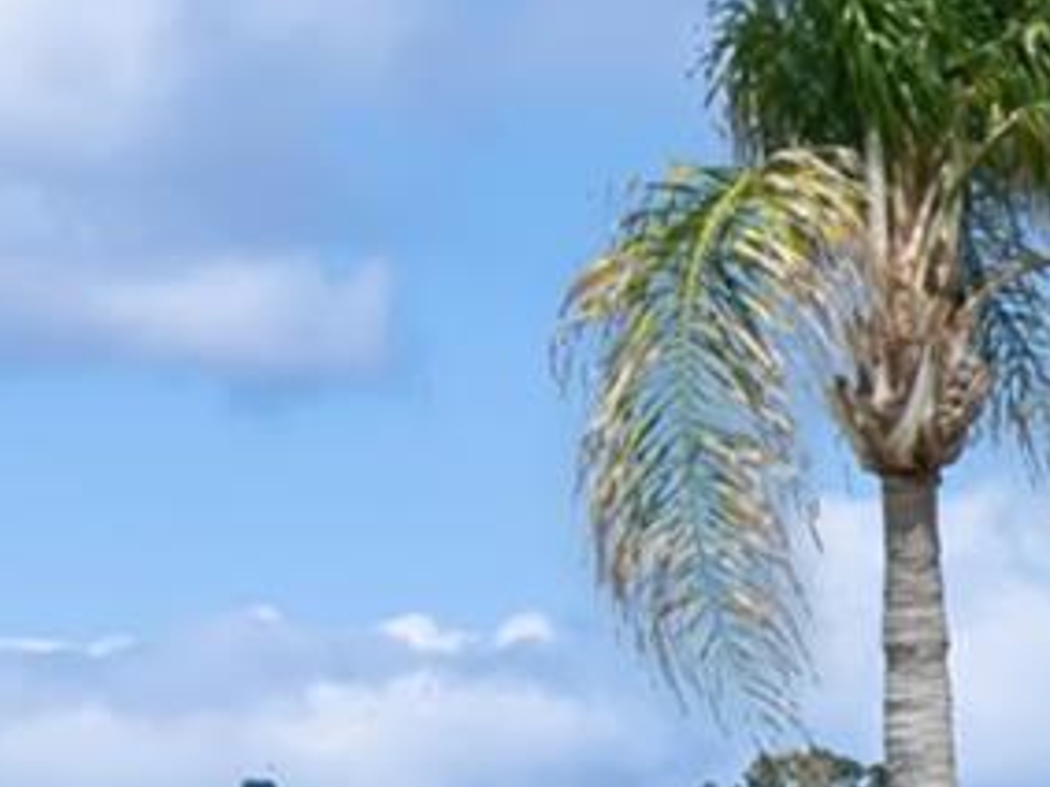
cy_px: 1374
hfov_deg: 12.3
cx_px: 1863
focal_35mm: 147
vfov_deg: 9.6
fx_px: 4457
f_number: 8
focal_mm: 18
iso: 200
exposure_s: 1/640
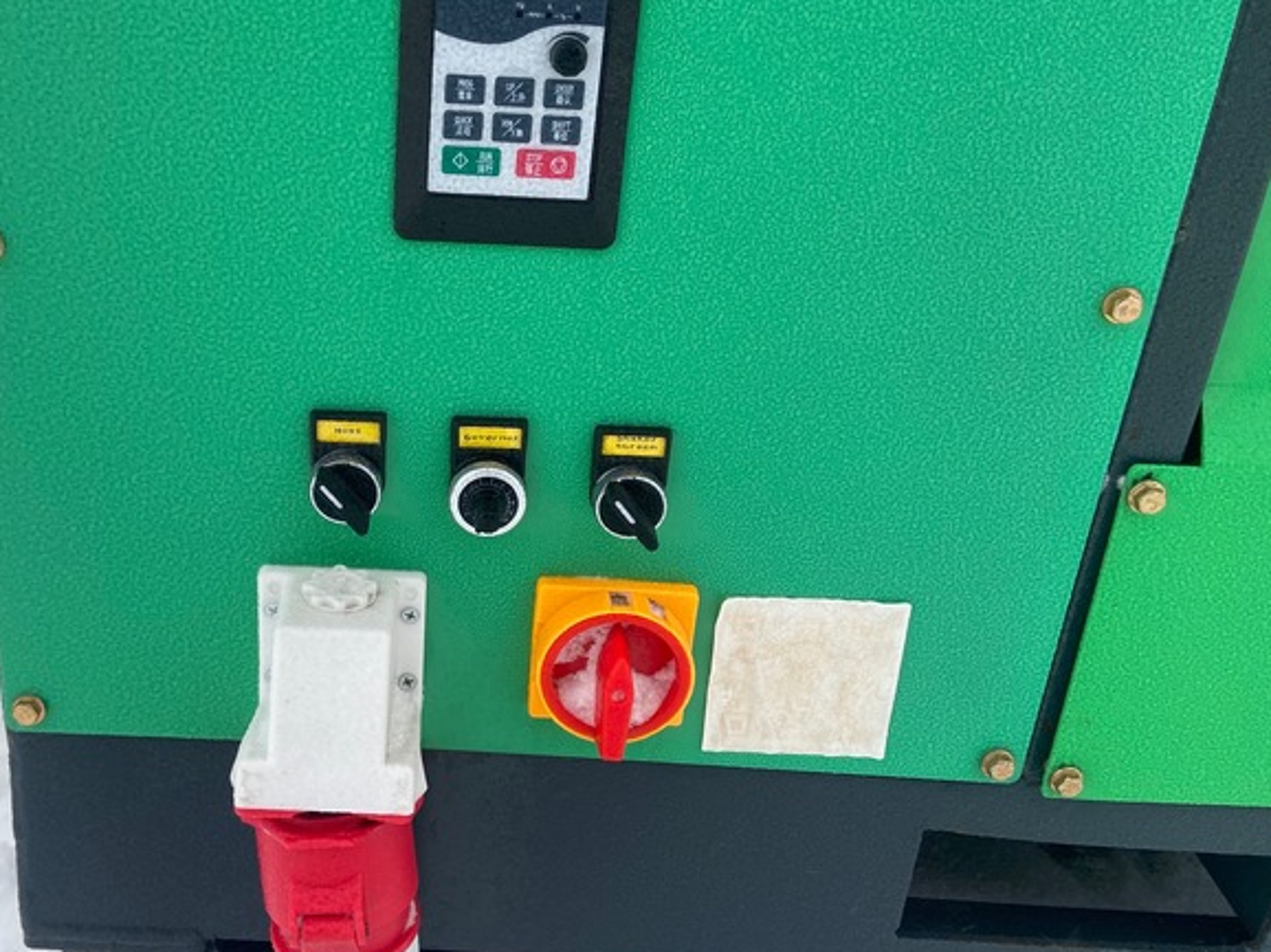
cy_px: 442
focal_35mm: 36
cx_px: 453
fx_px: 1321
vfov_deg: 39.6
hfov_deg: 50.7
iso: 32
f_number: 1.8
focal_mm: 4.25
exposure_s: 1/290
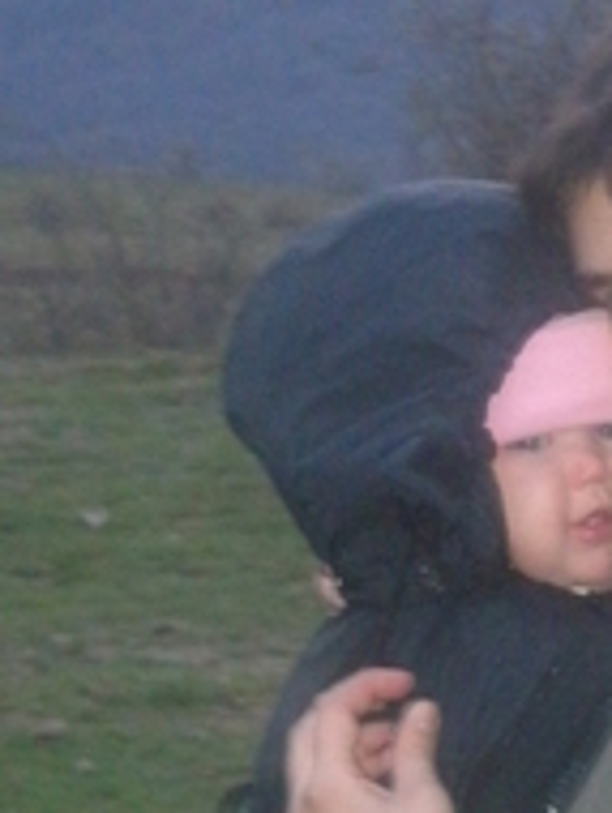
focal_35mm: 249
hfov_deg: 6.0
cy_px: 317
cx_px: 621
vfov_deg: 7.9
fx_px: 5857
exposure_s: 1/60
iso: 800
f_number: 5.9
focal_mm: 18.9
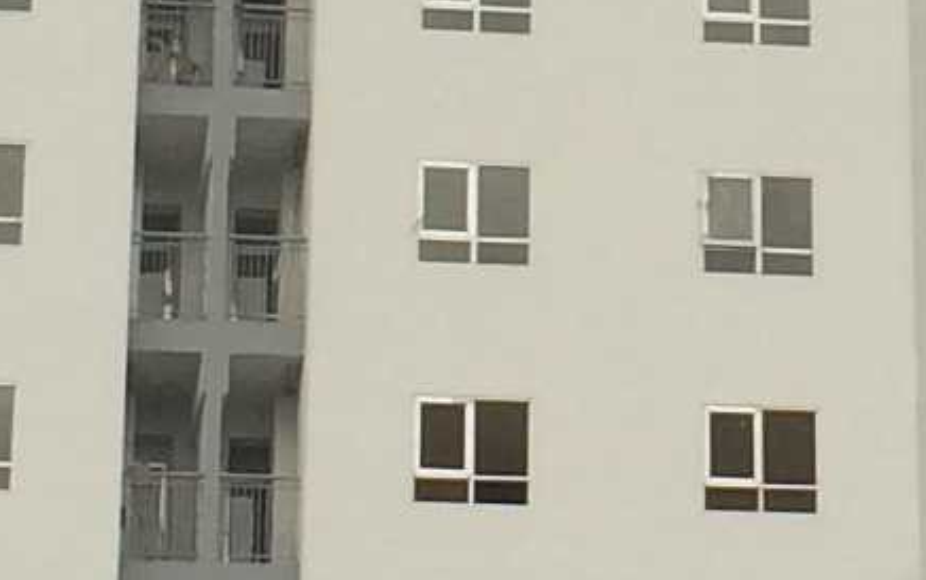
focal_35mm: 238
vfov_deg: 5.5
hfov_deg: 8.8
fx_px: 6009
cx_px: 960
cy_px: -351
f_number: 2.2
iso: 32
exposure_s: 1/720
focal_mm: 4.12
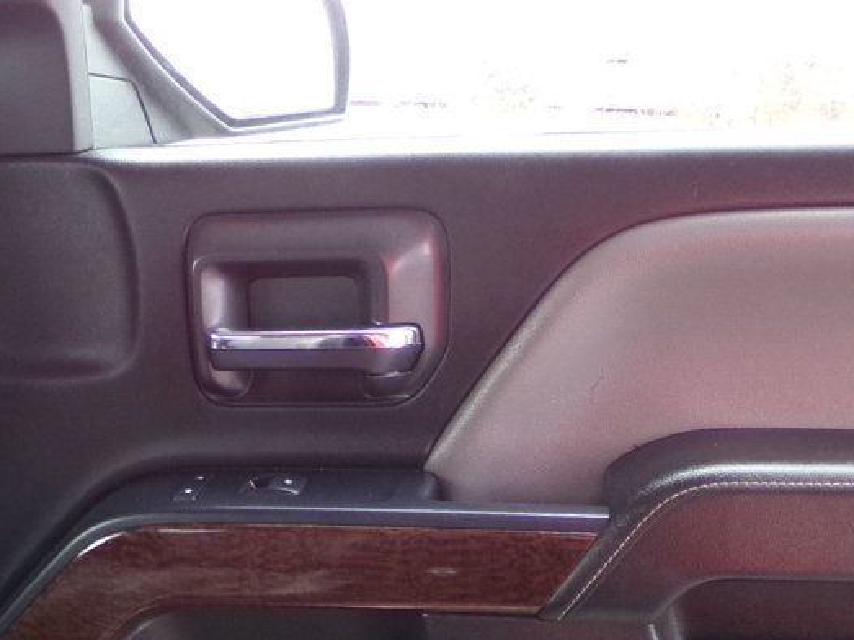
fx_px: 1159
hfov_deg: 40.4
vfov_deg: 30.4
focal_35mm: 47
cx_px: 482
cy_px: 472
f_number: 3.7
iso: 342
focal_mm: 4.3
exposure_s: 1/60
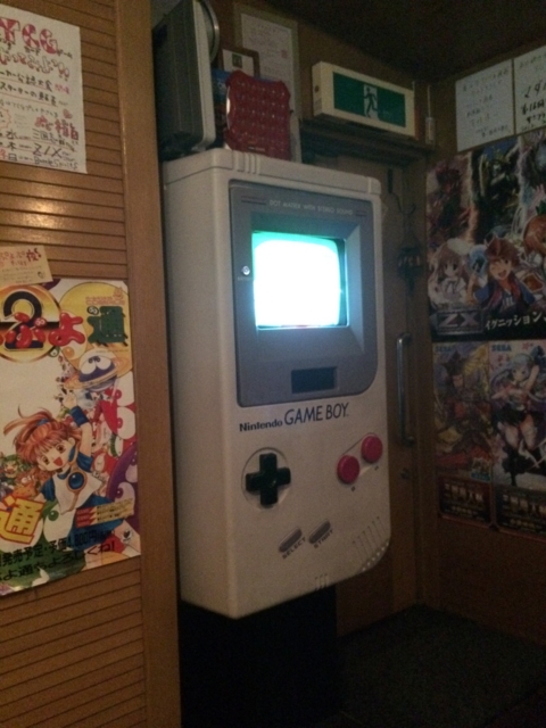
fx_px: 610
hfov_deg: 48.2
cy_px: 364
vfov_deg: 61.7
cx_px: 273
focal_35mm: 29
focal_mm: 4.15
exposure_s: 1/15
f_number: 2.2
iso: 1600
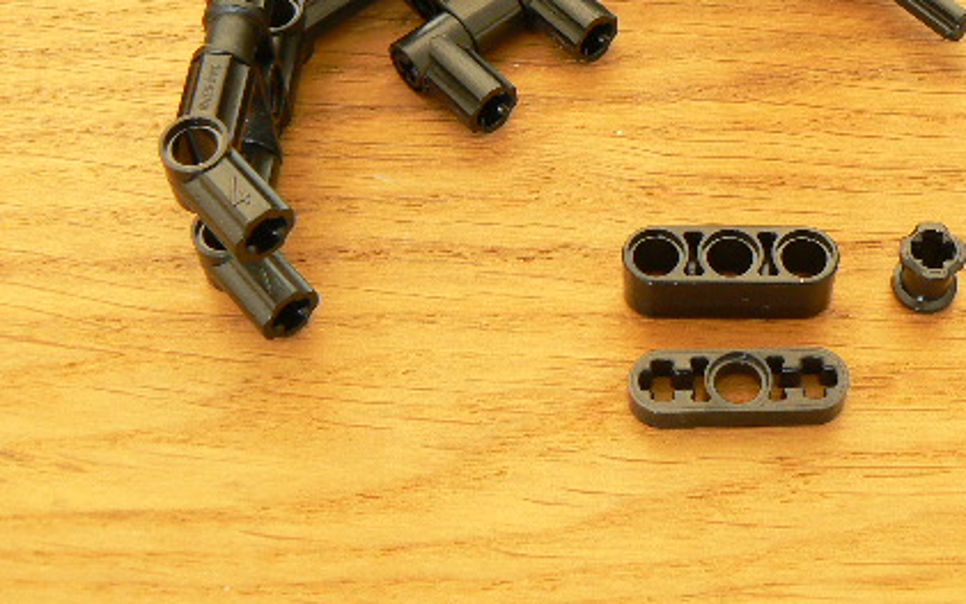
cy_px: 64
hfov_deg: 34.7
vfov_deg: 21.9
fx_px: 1527
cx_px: 661
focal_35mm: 58
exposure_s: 1.6
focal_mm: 6
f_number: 4
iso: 100
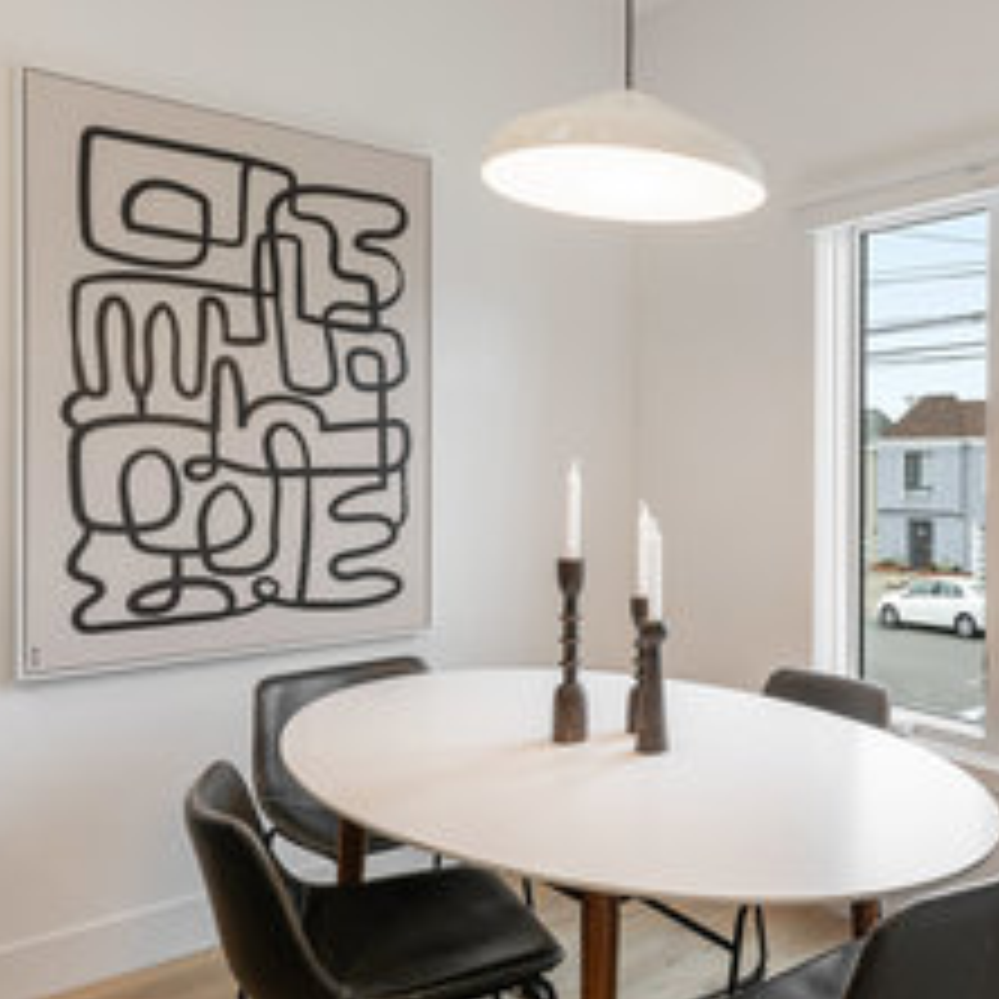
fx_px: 980
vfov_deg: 54.0
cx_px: 848
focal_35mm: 30
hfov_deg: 49.6
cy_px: 468
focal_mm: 18
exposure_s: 1/20
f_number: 11
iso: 200
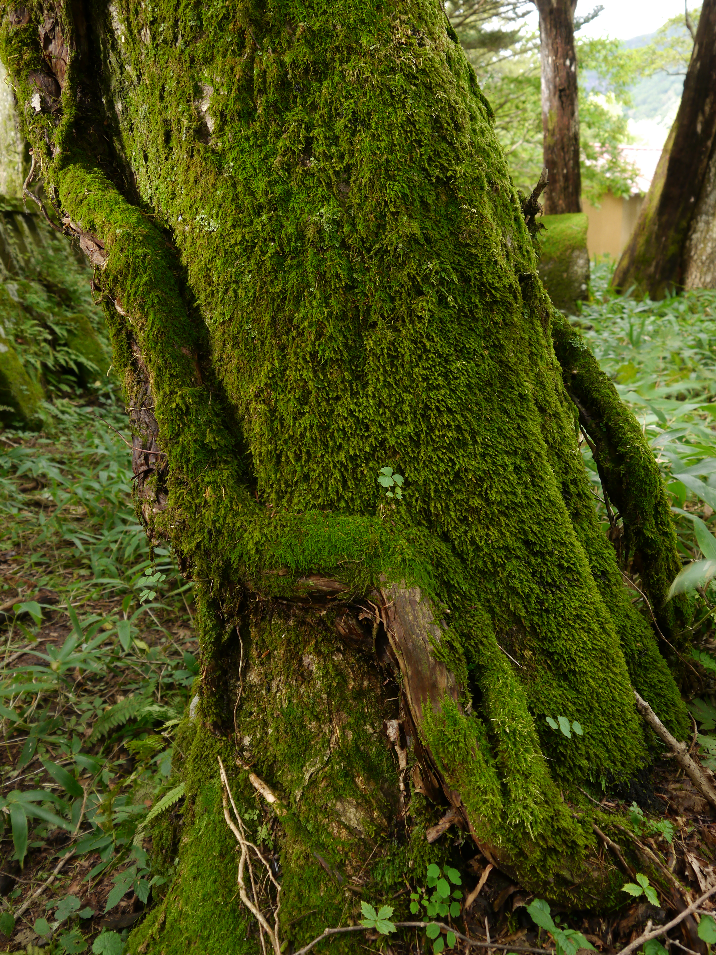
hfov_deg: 44.2
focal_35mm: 32
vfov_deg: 56.8
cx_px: 358
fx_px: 883
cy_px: 478
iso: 160
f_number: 5.6
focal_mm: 16
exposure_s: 1/10
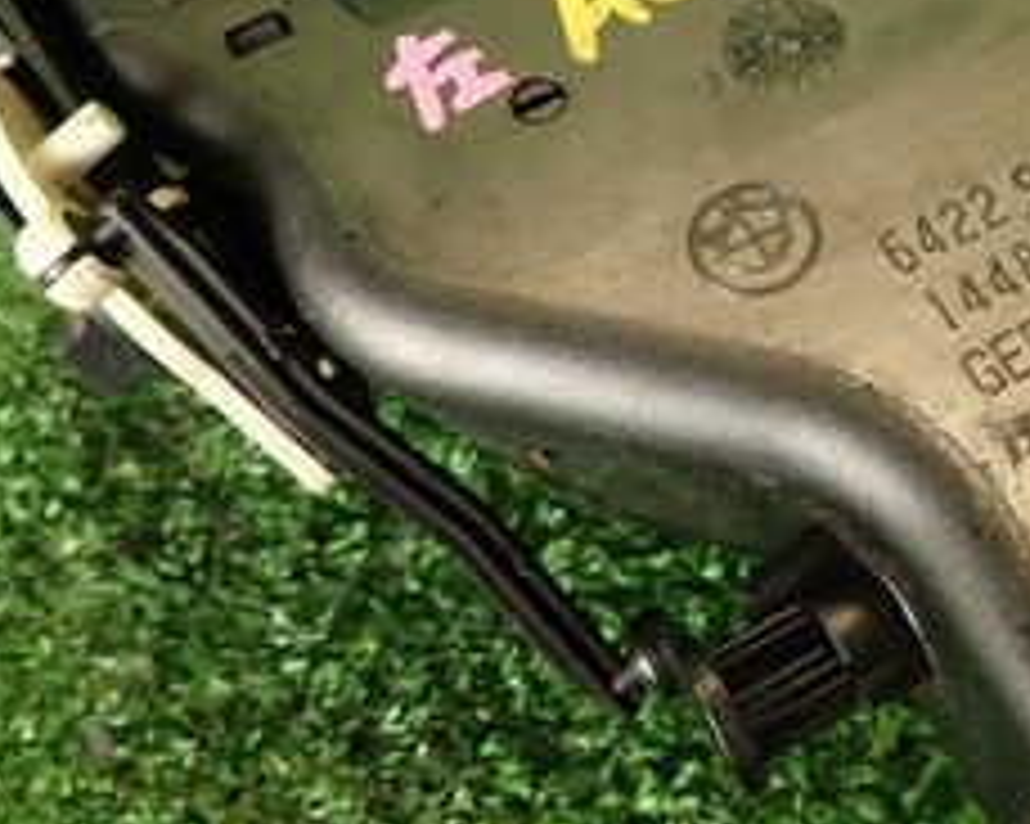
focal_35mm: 64
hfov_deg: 29.0
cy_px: 185
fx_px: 1950
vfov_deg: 23.5
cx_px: 819
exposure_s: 1/60
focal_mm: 4.5
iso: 200
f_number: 2
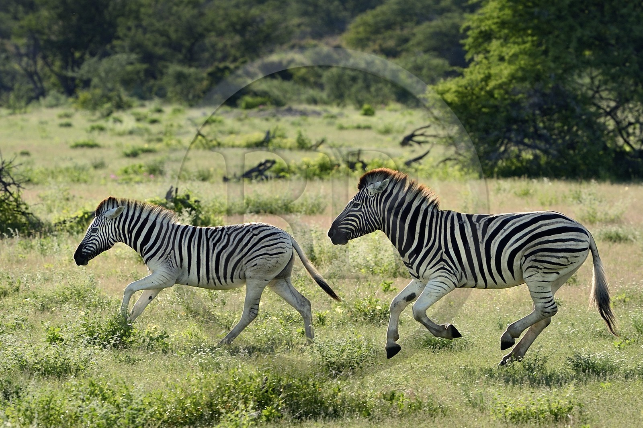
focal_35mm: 280
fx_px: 5000
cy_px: 214
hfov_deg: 7.4
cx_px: 322
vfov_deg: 4.9
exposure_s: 1/1600
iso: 400
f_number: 6.3
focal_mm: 280
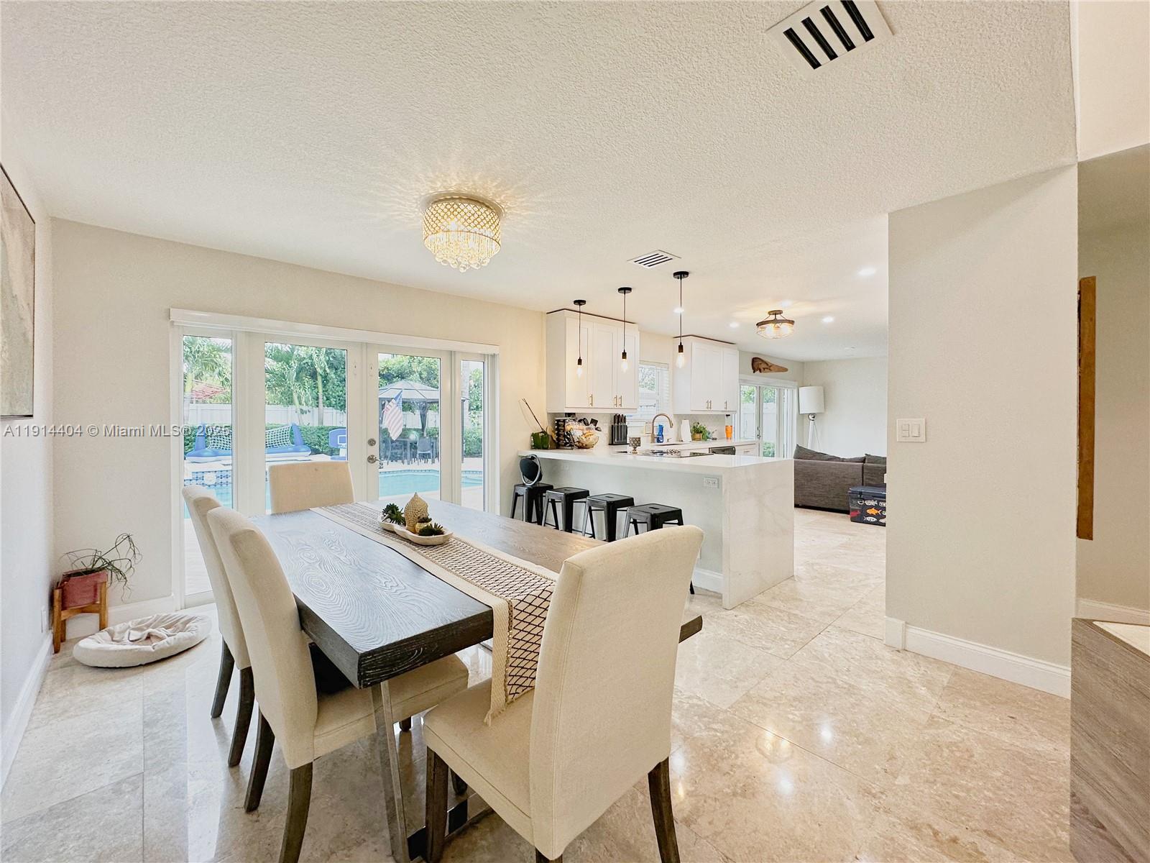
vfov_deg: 85.7
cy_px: 432
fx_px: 465
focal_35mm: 14
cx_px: 575
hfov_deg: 102.1
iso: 100
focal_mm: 2.22
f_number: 2.2
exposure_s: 1/120
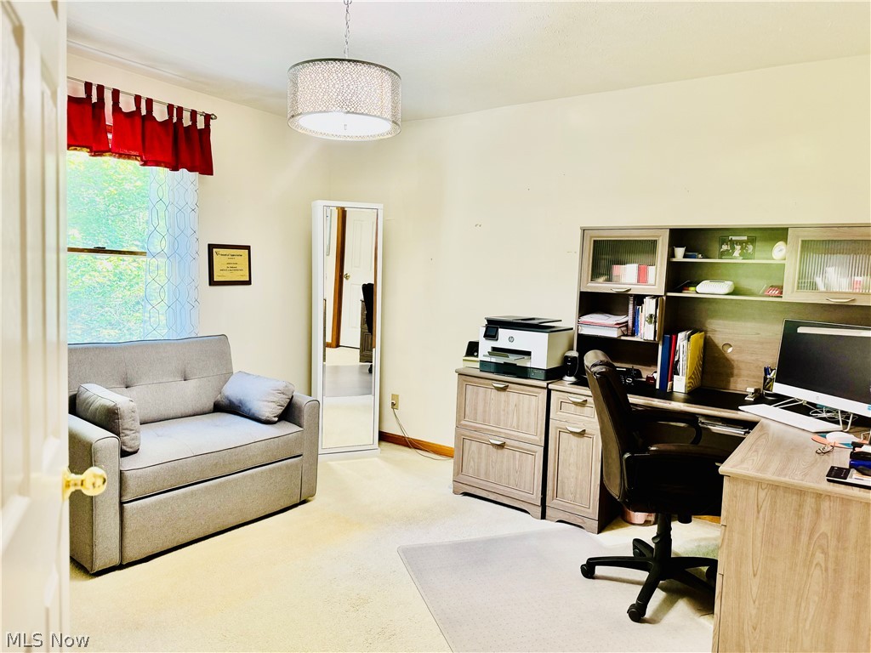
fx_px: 604
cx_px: 436
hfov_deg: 71.6
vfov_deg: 56.8
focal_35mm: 24
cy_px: 326
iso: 160
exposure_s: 1/60
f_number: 1.78
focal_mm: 6.76
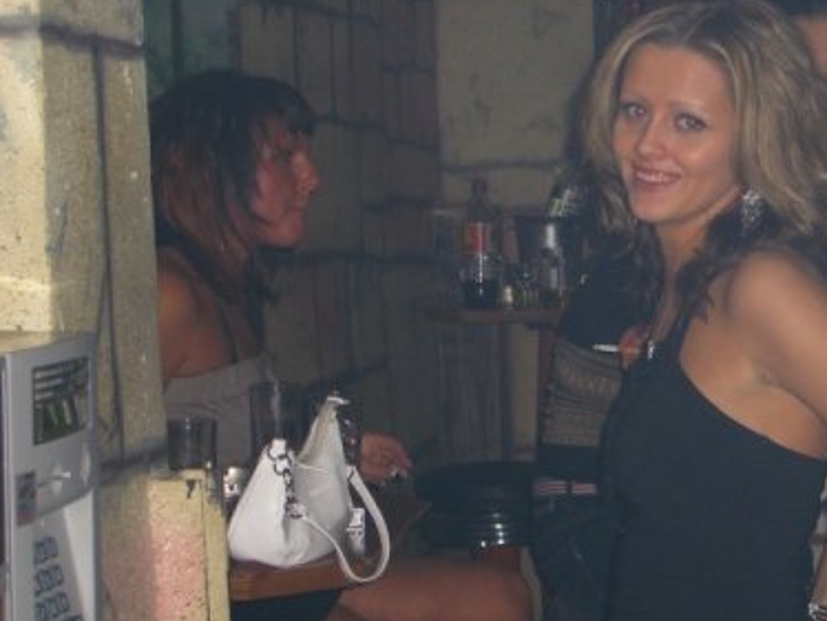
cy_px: 239
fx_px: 2606
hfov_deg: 17.9
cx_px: 601
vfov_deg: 13.6
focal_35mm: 109
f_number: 4
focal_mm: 14.2
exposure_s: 1/60
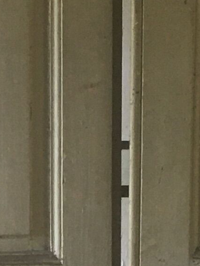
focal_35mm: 205
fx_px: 1578
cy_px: 286
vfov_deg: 9.6
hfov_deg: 7.3
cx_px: 94
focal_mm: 4.15
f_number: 2.2
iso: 125
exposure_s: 1/33
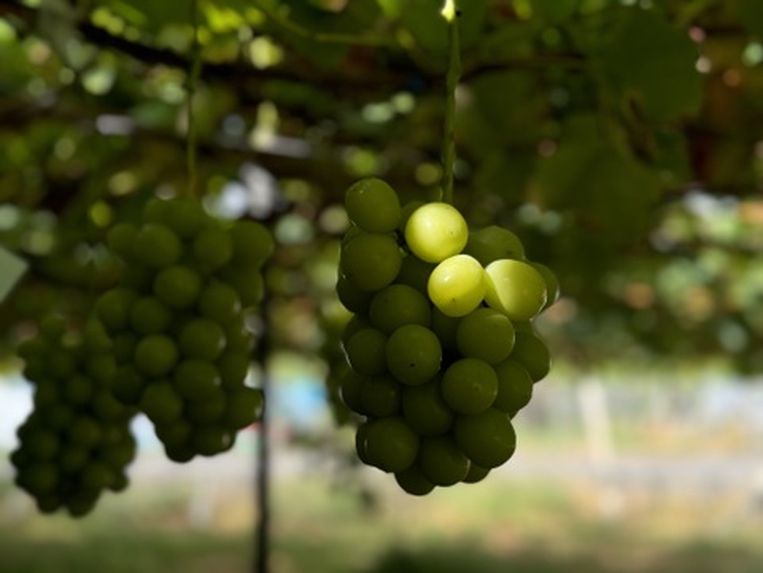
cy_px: 286
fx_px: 1058
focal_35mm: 48
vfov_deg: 30.3
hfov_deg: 39.7
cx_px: 382
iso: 64
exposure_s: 1/1152
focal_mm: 6.76
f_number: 1.78
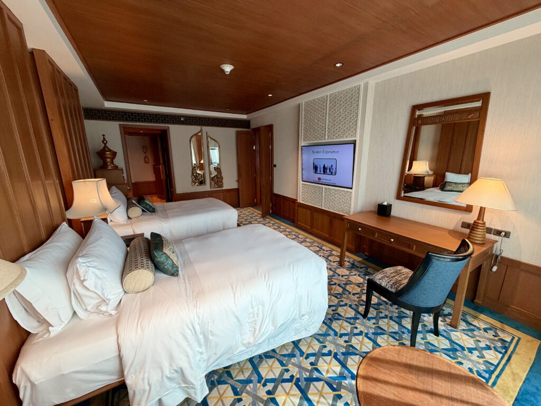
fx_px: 219
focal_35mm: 14
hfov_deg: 102.1
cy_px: 203
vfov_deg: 85.7
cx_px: 270
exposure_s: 1/60
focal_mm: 2.22
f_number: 2.2
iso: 200
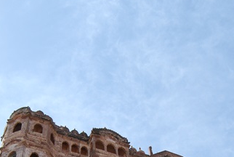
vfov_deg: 18.4
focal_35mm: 71
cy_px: 184
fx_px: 462
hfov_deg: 28.4
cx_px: 106
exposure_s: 1/4000
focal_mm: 18
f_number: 3.5
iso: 400
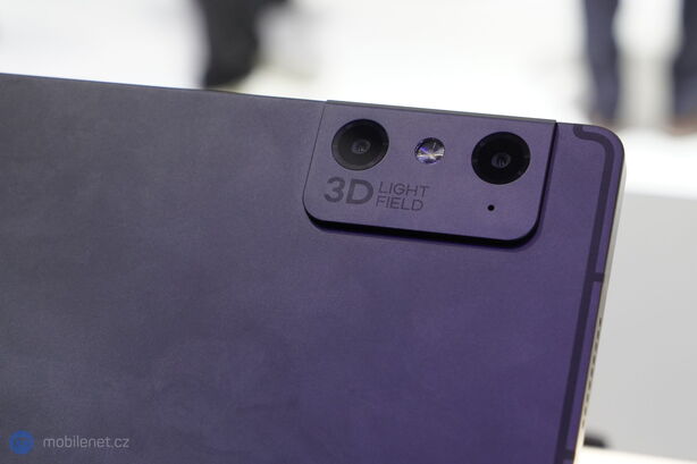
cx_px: 348
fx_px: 1355
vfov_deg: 19.4
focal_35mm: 70
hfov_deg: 28.9
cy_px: 232
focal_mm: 70
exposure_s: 1/160
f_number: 8
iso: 3200
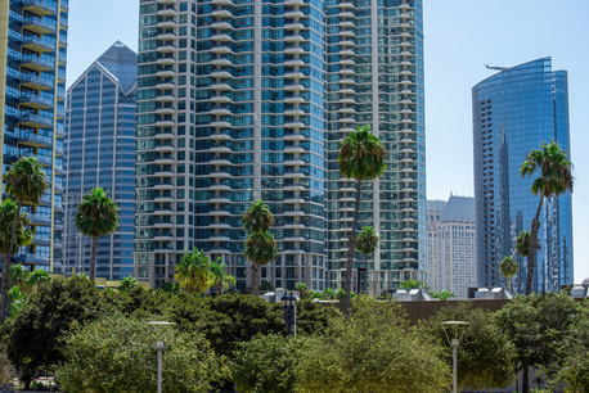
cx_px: 294
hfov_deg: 28.8
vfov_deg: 19.5
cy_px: 196
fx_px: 1146
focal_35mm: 70
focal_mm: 70
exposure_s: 1/160
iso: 64
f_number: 8
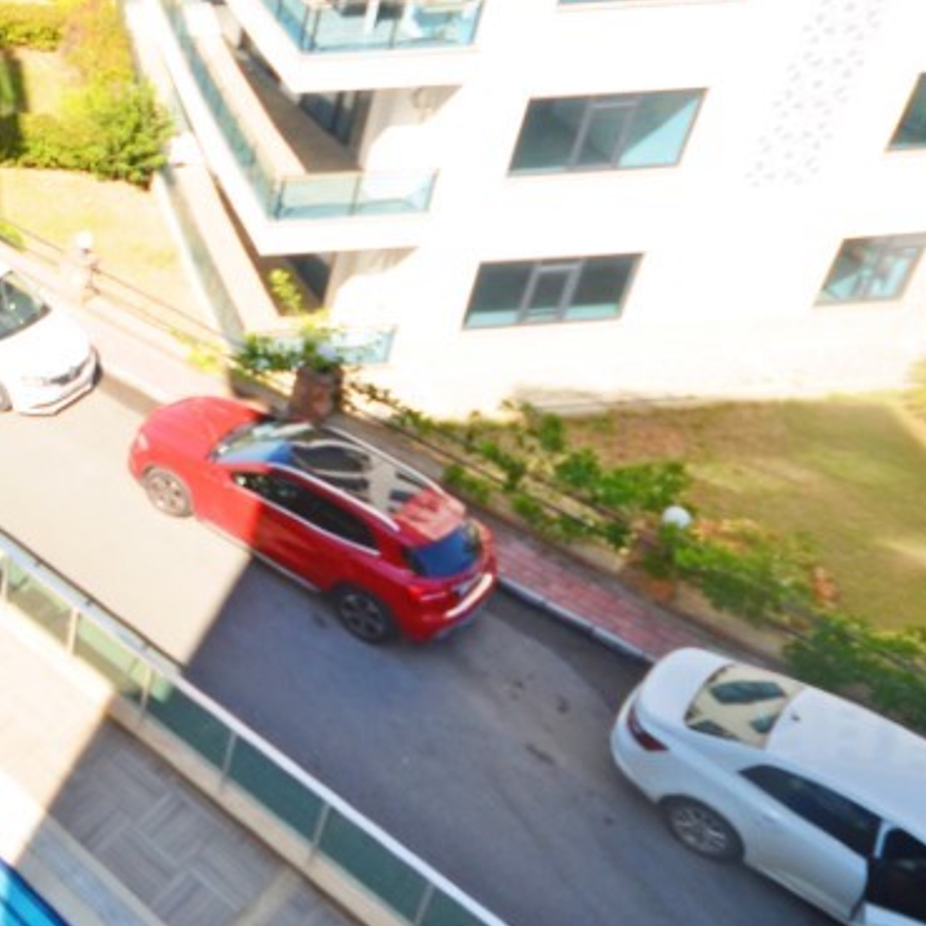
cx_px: -231
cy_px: 128
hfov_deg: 32.9
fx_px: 1211
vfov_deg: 39.4
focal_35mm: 40
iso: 100
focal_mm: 10
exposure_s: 1/200
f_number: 6.3
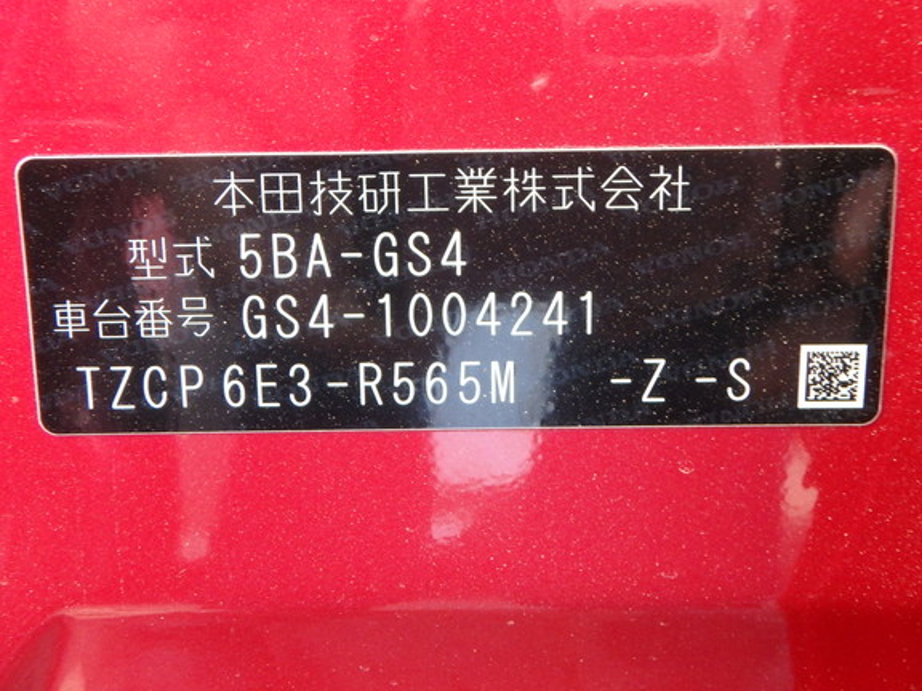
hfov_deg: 44.8
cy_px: 346
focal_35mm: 42
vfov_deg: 34.3
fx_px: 1119
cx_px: 461
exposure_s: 1/40
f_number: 5.2
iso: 400
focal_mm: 7.5
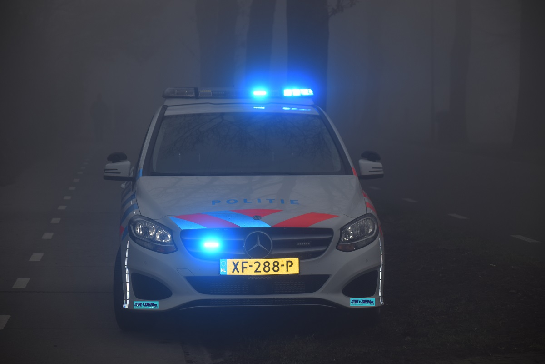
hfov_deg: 14.9
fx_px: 2089
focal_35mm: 138
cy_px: 182
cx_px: 272
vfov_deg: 9.9
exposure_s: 1/160
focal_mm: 92
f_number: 6.3
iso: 100
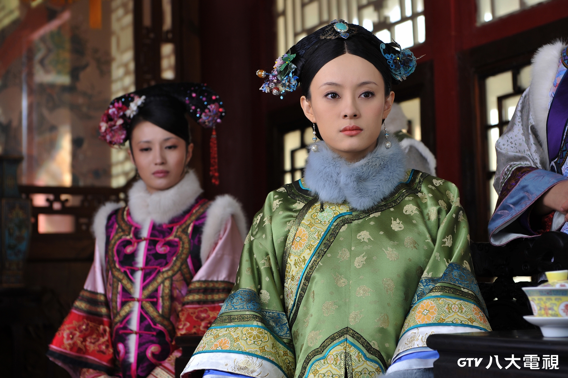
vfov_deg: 19.4
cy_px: 189
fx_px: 1104
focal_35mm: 70
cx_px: 284
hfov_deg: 28.9
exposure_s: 1/100
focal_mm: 70
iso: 320
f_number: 5
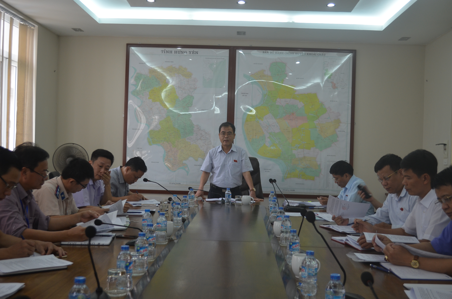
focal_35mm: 45
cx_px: 226
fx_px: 564
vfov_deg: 29.7
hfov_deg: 43.7
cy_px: 150
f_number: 4.5
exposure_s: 1/80
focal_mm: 30
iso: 400
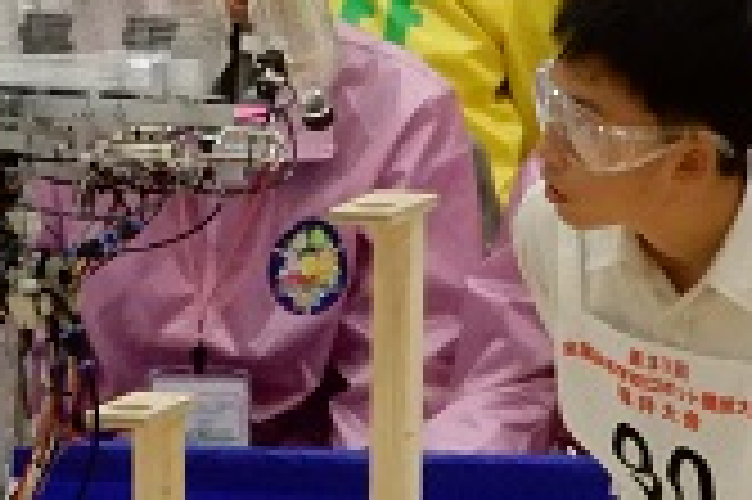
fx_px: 32512
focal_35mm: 1558
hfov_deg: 1.3
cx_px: 203
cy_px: 11
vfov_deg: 0.9
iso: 1600
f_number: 6.3
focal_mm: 89.2
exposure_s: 1/160
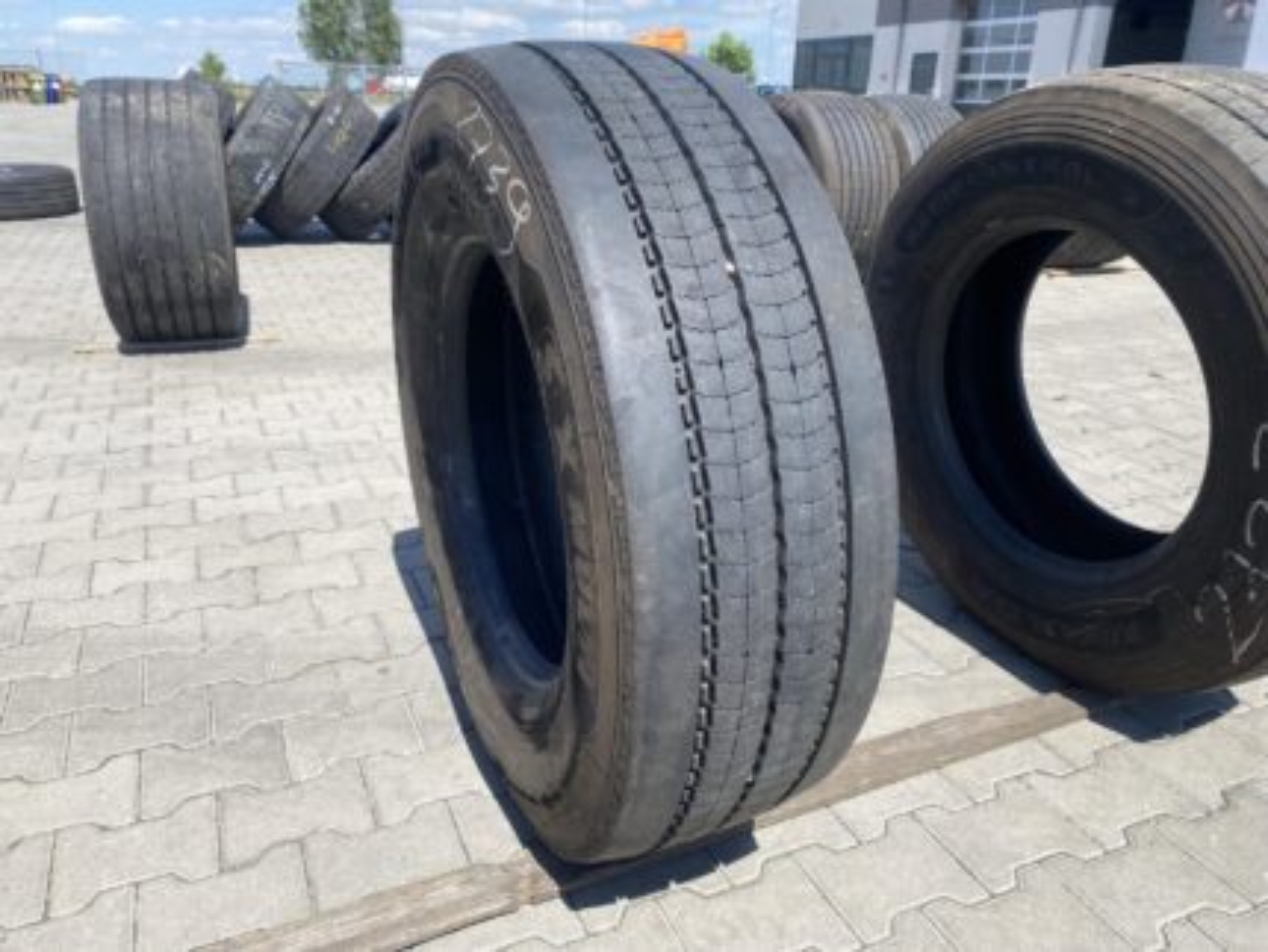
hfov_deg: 67.3
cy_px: 476
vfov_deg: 53.1
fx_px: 953
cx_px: 634
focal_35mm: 26
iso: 32
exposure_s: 1/1808
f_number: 1.8
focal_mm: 4.25
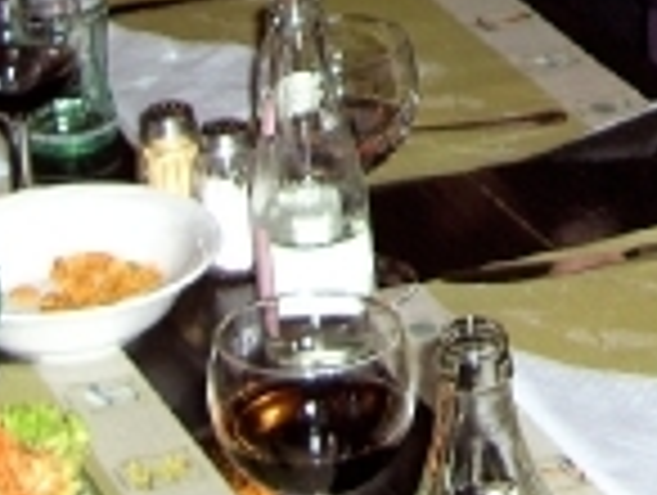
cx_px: 850
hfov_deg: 12.6
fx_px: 2890
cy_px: -364
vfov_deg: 9.4
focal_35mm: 152
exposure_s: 1/50
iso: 100
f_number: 2.8
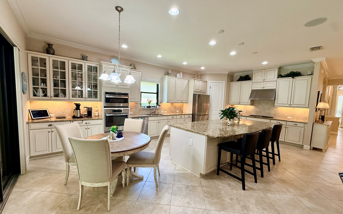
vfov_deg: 74.7
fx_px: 140
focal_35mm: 15
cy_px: 112
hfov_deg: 101.5
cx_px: 172
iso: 250
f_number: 2.2
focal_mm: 2.22
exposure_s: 1/120
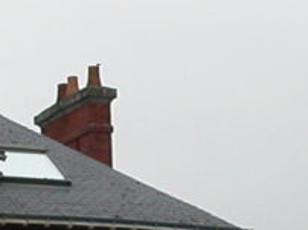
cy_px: 277
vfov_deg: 5.9
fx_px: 2213
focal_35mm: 249
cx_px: 157
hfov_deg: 8.0
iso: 100
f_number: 5.2
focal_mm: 7.5
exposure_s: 1/198
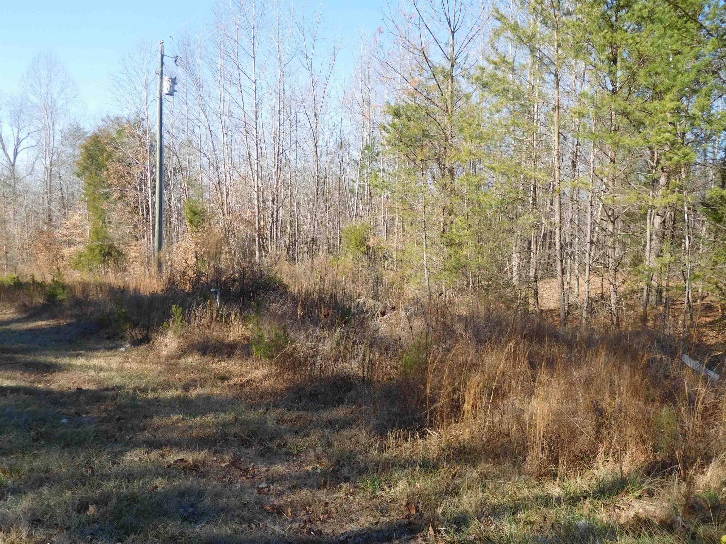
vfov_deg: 54.9
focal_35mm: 25
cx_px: 363
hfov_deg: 69.4
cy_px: 272
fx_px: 524
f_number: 3.4
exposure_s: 1/400
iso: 125
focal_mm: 4.5
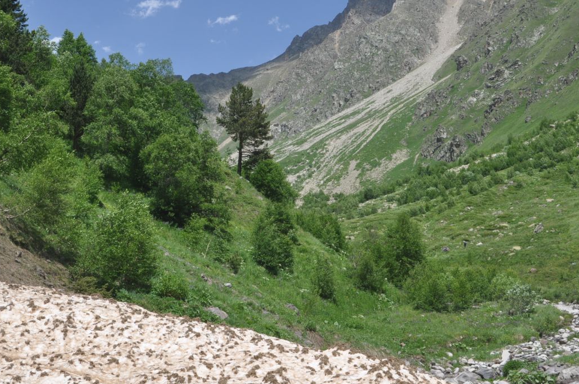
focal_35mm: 53
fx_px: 851
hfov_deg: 37.5
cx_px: 267
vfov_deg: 25.4
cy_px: 170
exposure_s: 1/125
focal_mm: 28
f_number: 14
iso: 200
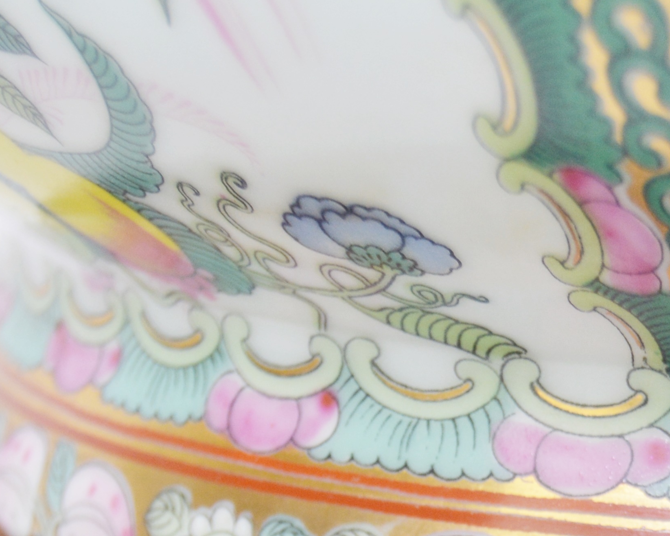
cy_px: 784
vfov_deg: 7.8
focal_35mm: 195
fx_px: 3867
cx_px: 945
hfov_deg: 9.7
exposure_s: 1/80
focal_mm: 38
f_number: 4.8
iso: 400
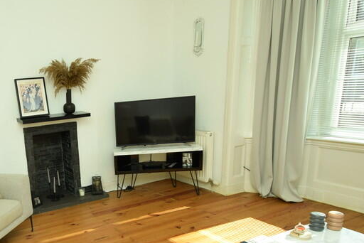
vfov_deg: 42.8
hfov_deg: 56.0
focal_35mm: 30
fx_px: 303
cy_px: 170
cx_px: 57
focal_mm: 10
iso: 220
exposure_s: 1/125
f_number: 5.6
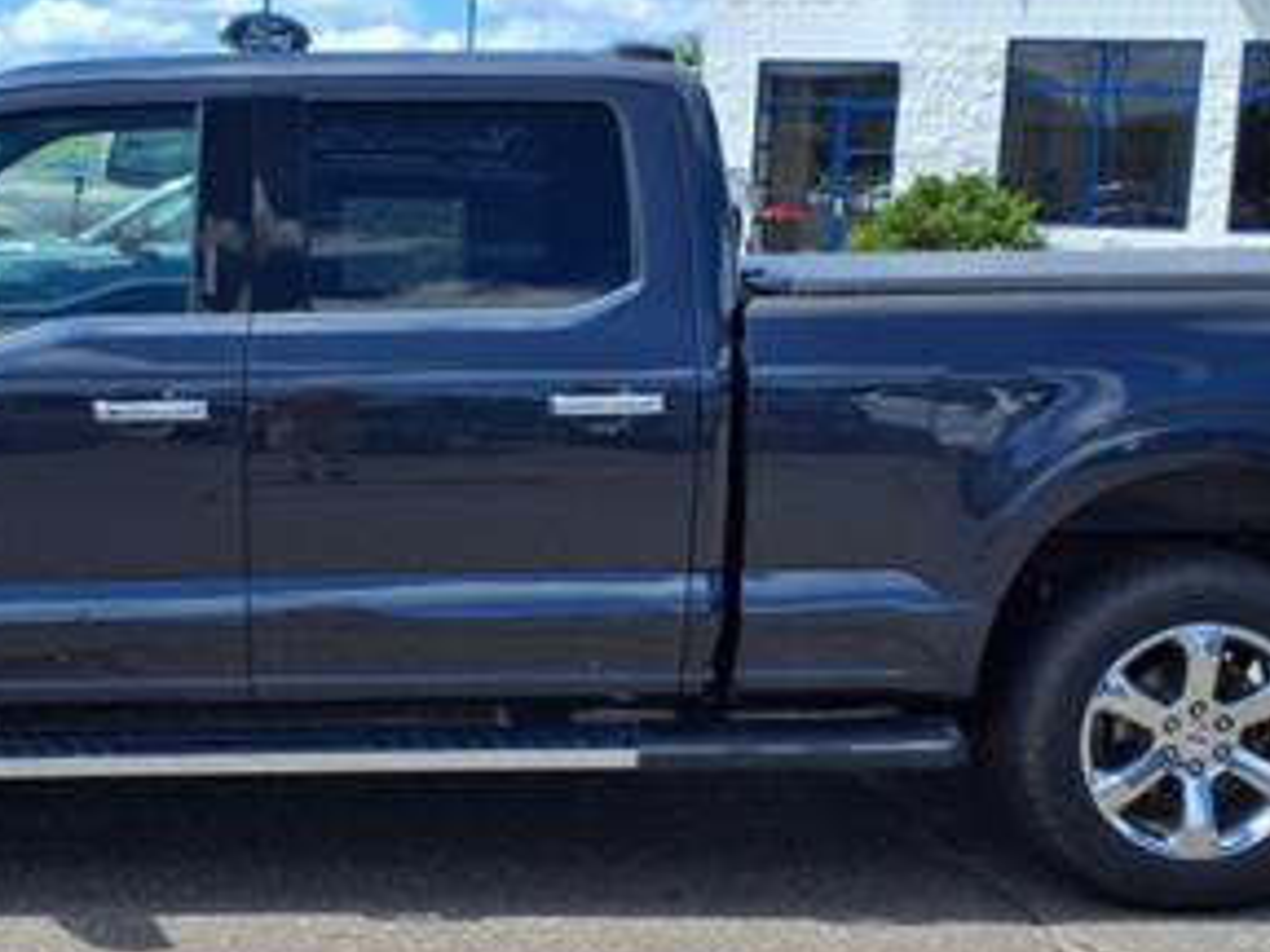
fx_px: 2201
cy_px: 485
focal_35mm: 60
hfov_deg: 31.8
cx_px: 392
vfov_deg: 24.4
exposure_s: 1/2000
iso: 40
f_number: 1.9
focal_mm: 3.58
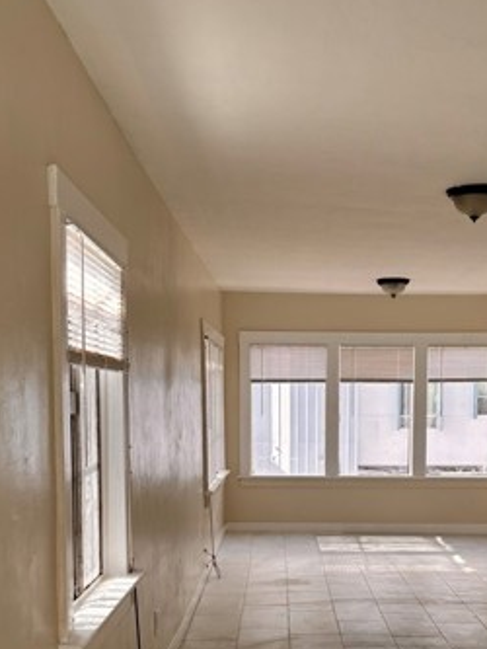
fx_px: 937
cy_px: 474
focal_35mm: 50
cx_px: 321
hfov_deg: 28.9
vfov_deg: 37.4
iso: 40
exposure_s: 1/227
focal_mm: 5.96
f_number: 1.6
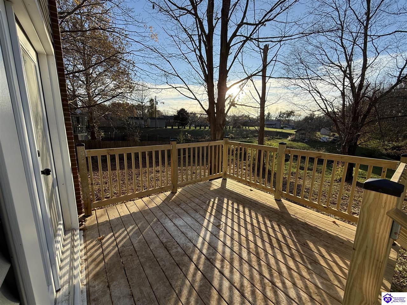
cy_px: 152
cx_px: 204
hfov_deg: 102.1
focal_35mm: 14
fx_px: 165
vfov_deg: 85.7
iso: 64
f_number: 2.2
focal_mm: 2.22
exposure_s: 1/841
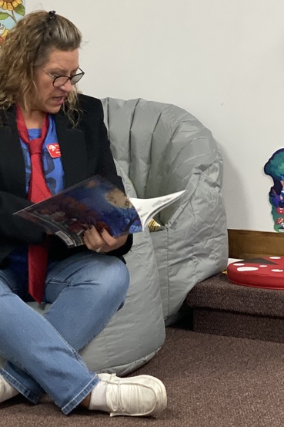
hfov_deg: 13.6
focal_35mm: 100
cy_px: 133
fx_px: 1184
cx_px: 53
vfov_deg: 20.3
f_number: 2
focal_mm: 6
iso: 400
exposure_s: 1/40
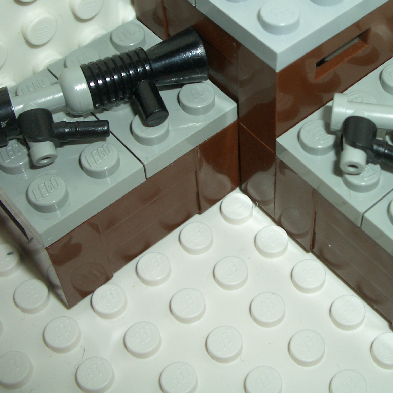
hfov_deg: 27.8
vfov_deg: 27.8
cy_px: 103
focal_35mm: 61
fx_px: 784
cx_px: 286
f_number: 4.3
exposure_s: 1/60
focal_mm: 5.8
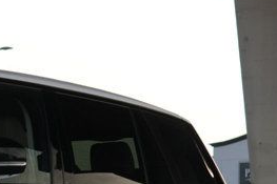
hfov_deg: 11.3
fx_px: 1346
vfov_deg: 7.7
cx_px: -132
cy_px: 275
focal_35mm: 175
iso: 400
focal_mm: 30
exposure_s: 1/60
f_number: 4
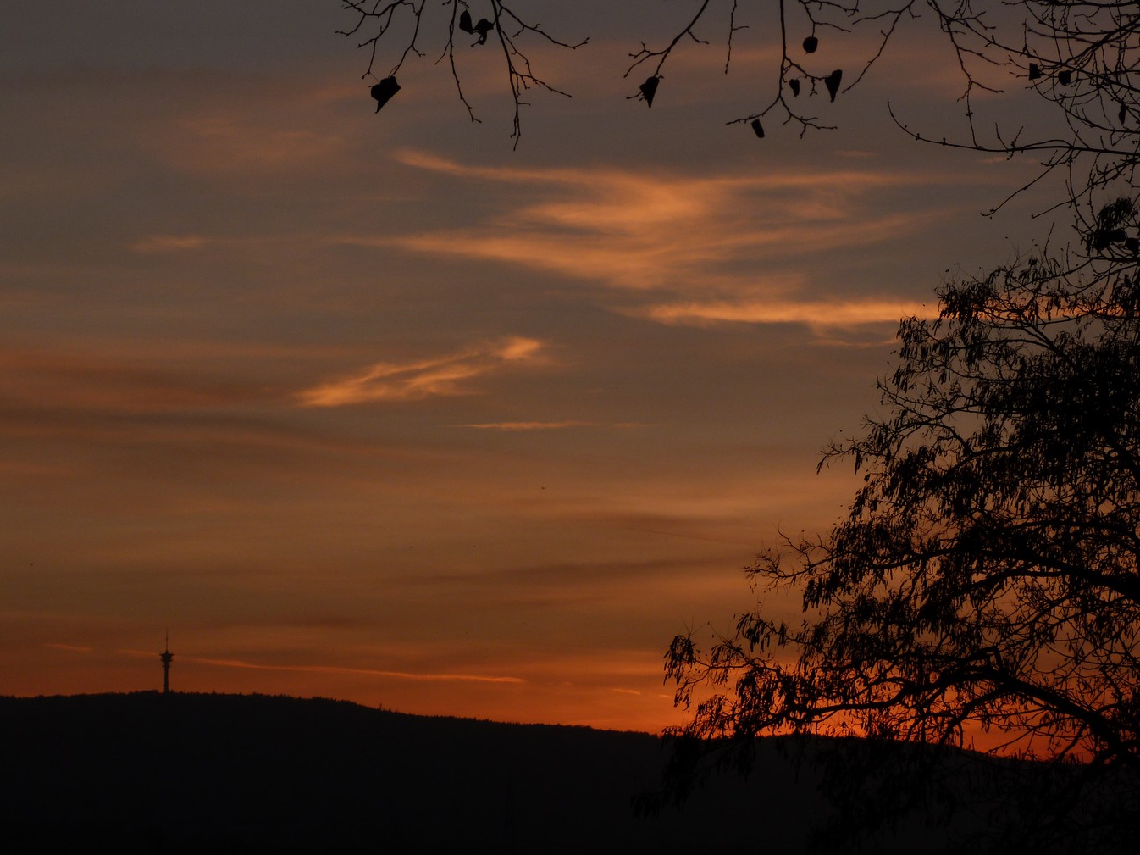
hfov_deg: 16.2
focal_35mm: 122
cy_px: 398
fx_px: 4017
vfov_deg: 12.1
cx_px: 579
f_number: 5.6
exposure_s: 1/200
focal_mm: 20.4
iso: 80
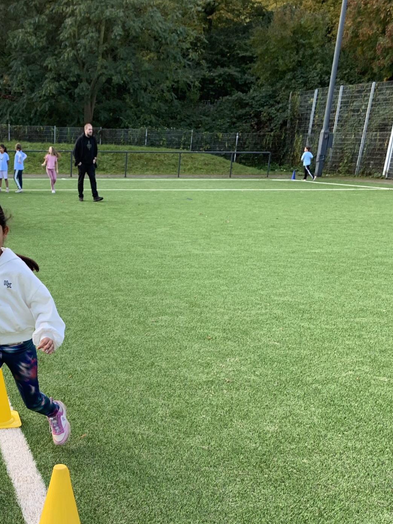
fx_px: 727
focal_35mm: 48
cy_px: 483
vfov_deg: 36.9
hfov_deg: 29.0
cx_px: 36
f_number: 1.8
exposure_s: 1/263
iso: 25
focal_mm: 4.25
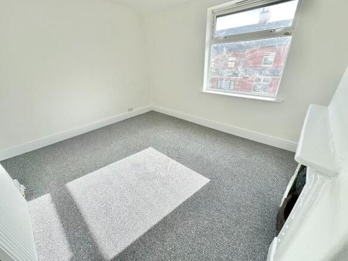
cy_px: 130
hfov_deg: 102.1
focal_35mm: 14
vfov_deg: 85.7
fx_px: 141
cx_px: 174
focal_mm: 2.22
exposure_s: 1/204
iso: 40
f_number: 2.2
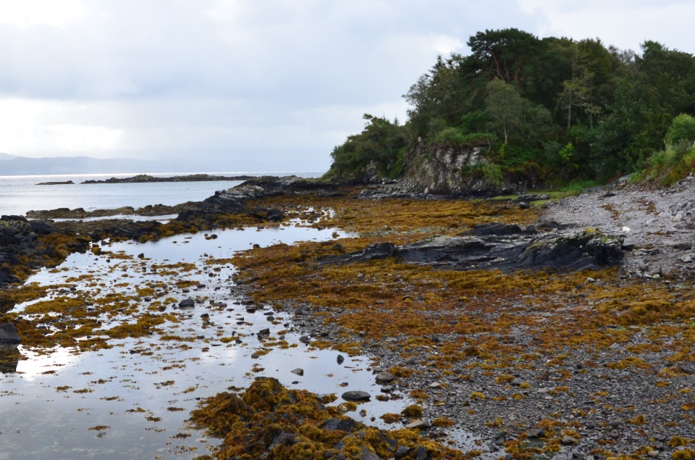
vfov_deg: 26.8
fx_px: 963
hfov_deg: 39.7
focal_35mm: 50
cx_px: 334
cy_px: 242
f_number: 4
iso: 400
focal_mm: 20
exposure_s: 1/1000
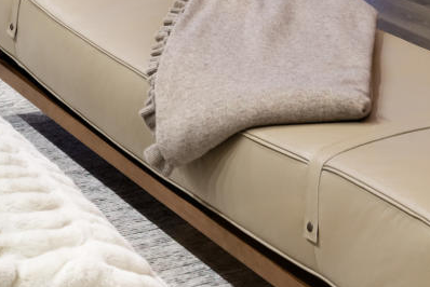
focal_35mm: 128
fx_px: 1530
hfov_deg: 15.2
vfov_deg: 9.1
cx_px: -139
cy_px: -512
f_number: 7.1
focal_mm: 17
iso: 100
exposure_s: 1.3
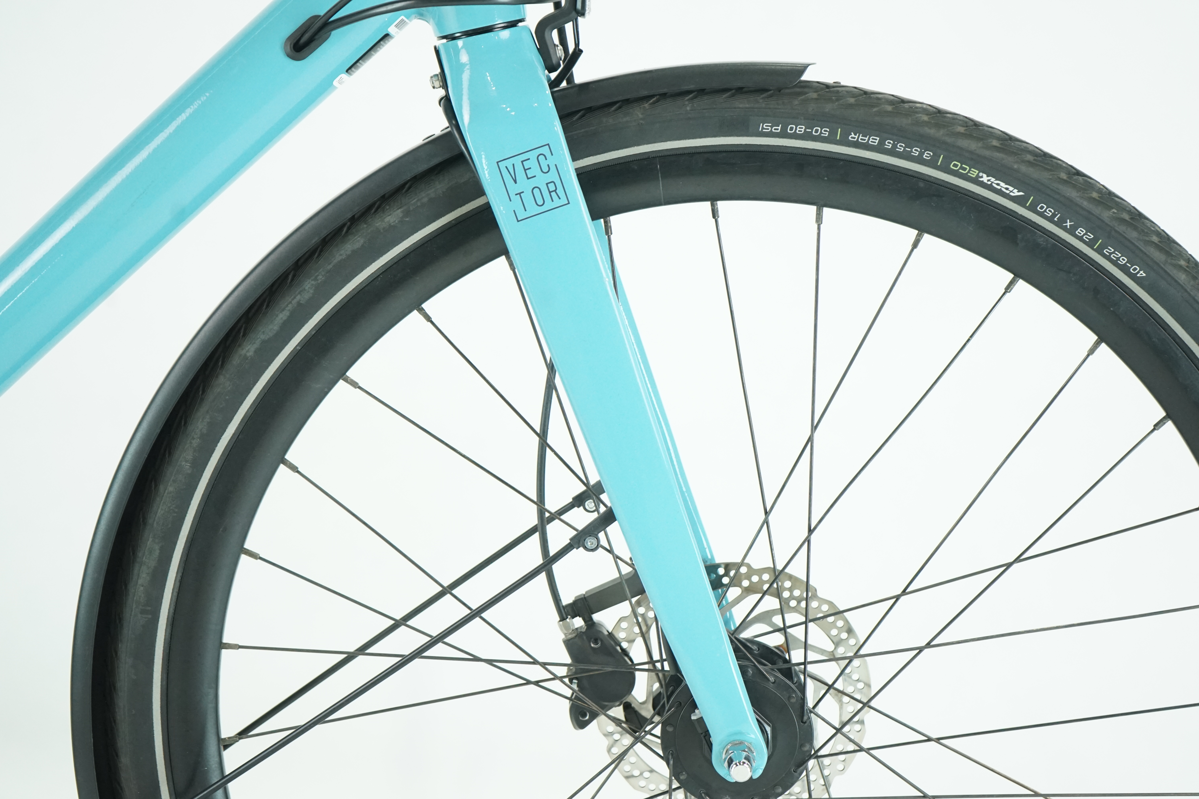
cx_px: 600
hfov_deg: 32.4
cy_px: 400
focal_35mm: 62
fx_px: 2065
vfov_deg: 21.9
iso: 2500
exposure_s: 1/200
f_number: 5.6
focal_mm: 62
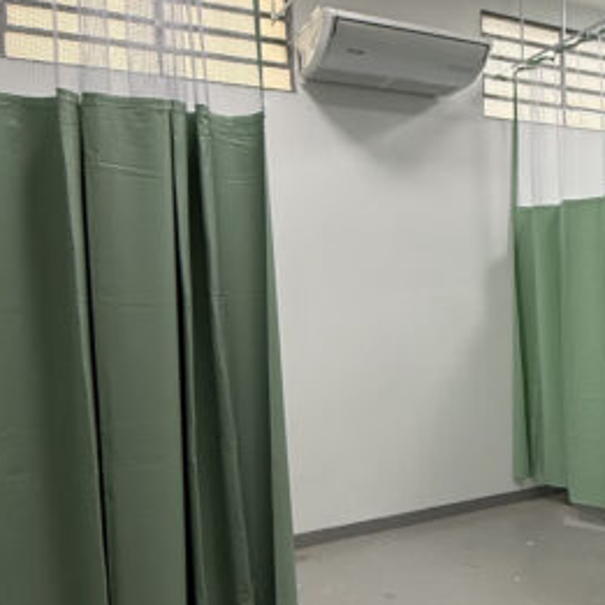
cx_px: 573
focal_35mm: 38
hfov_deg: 39.8
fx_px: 751
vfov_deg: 43.8
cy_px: 325
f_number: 2.2
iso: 250
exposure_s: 1/120
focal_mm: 2.22
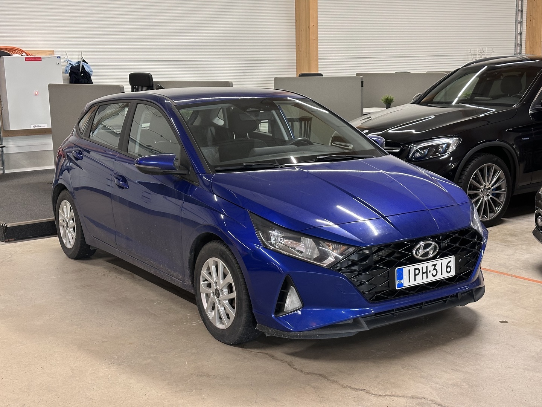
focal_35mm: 48
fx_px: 752
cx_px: 271
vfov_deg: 30.3
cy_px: 204
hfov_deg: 39.7
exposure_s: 1/50
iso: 200
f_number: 1.78
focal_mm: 6.86
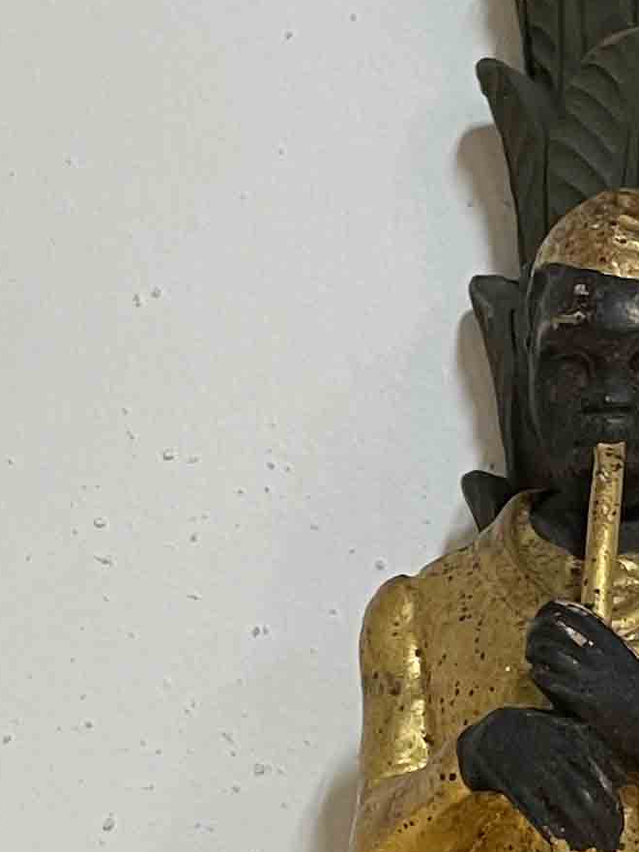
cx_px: 589
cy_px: 555
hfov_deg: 12.4
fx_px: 2928
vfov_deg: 16.5
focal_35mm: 119
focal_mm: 4.2
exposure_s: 1/60
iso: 100
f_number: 1.6
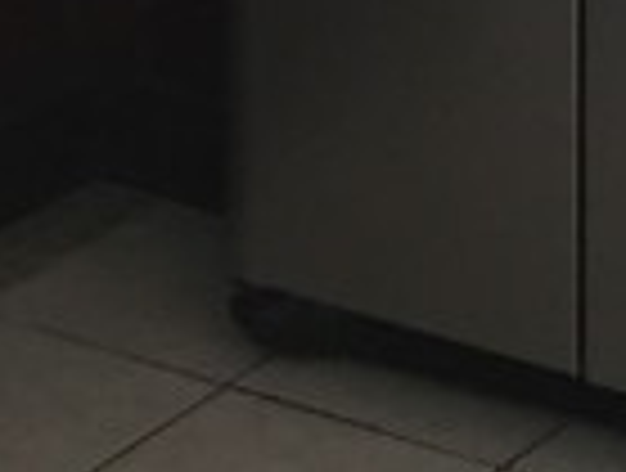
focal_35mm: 213
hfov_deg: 9.2
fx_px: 3862
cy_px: -841
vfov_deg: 6.5
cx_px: 135
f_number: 2.2
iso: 80
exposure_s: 1/30
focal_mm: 4.15
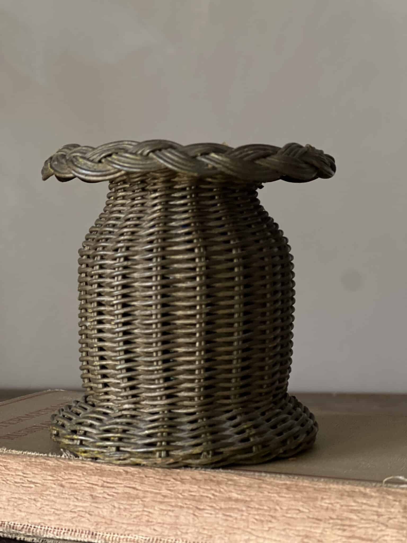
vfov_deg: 25.3
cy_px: 272
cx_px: 204
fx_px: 1207
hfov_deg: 19.1
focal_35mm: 77
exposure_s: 1/19
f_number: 2.8
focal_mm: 9
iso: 400
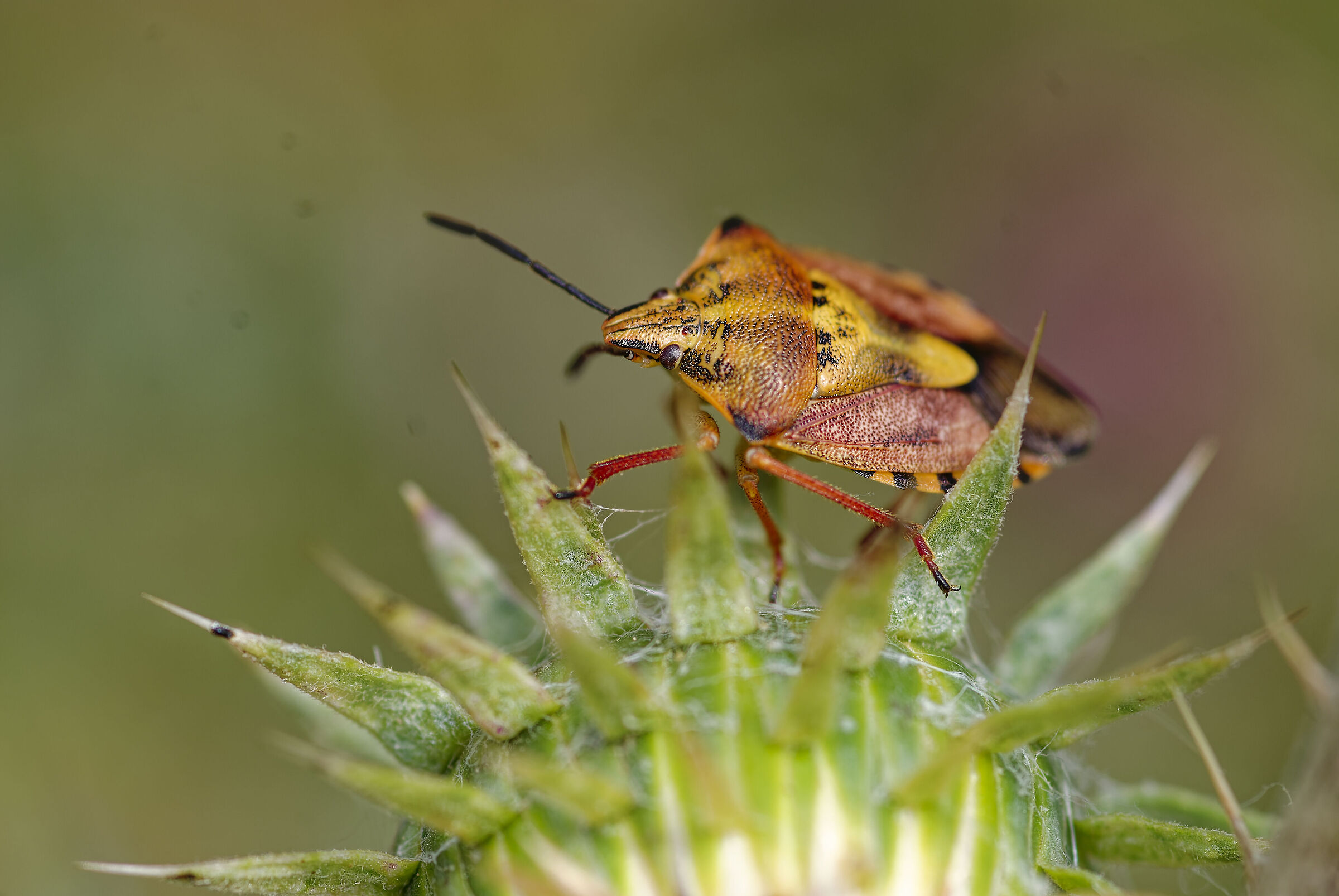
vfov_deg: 8.7
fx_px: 5864
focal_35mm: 158
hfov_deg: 13.0
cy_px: 448
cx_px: 670
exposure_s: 1/100
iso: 100
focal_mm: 105
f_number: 4.5
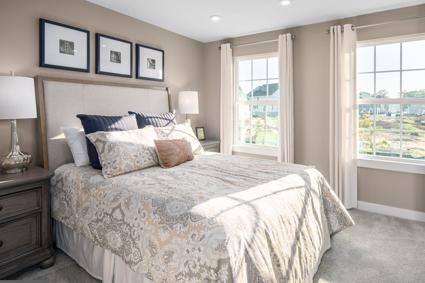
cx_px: 221
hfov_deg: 83.9
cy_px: 147
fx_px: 236
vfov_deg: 61.9
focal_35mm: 20
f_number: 9
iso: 200
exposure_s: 1/250
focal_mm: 19
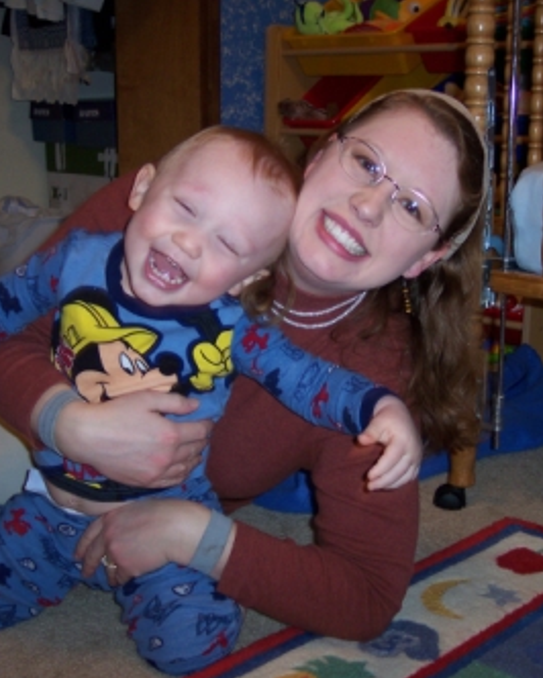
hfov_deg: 30.2
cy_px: 340
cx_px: 320
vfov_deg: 37.3
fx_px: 1003
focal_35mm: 50
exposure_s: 1/30
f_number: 2.8
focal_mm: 8
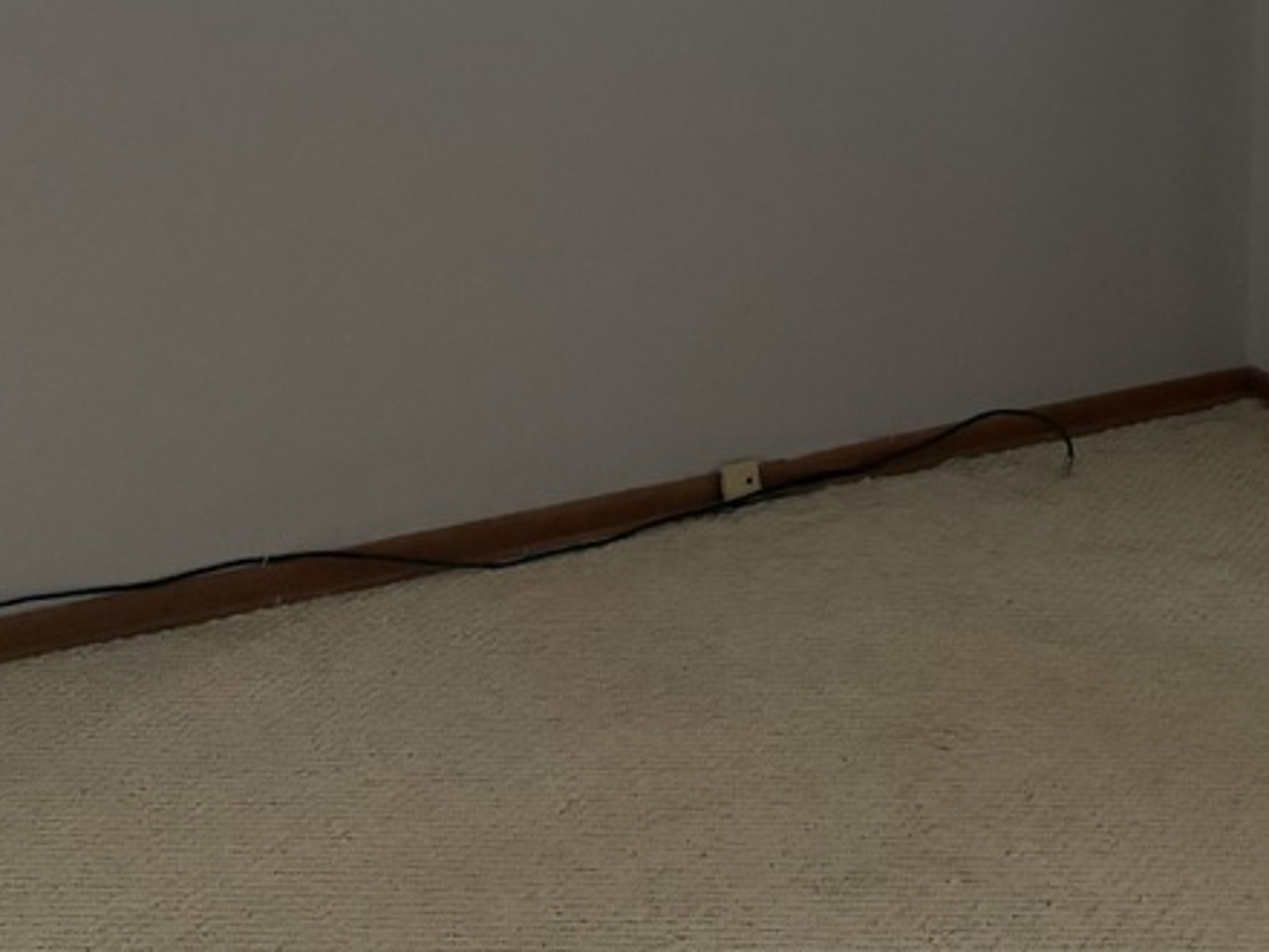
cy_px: -355
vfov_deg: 16.3
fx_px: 3116
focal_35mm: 85
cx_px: 1047
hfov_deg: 22.6
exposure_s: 1/120
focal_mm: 5.96
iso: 200
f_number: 1.6
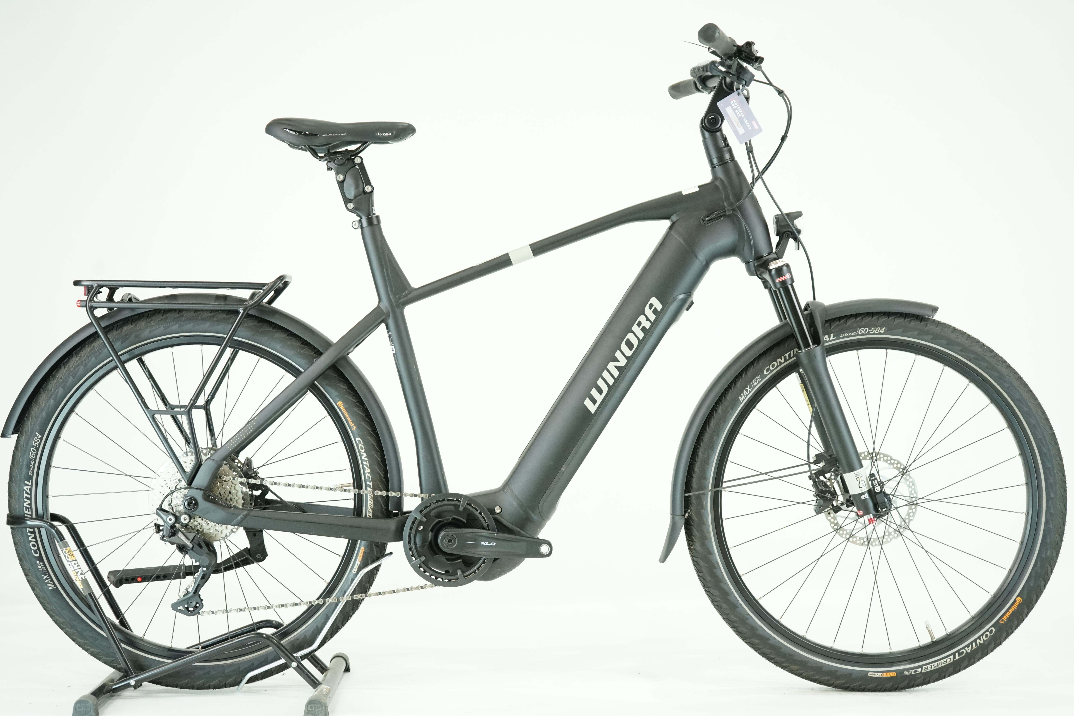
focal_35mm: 53
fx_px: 1581
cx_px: 537
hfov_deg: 37.5
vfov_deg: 25.5
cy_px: 358
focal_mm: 53
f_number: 5
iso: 2500
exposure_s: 1/200
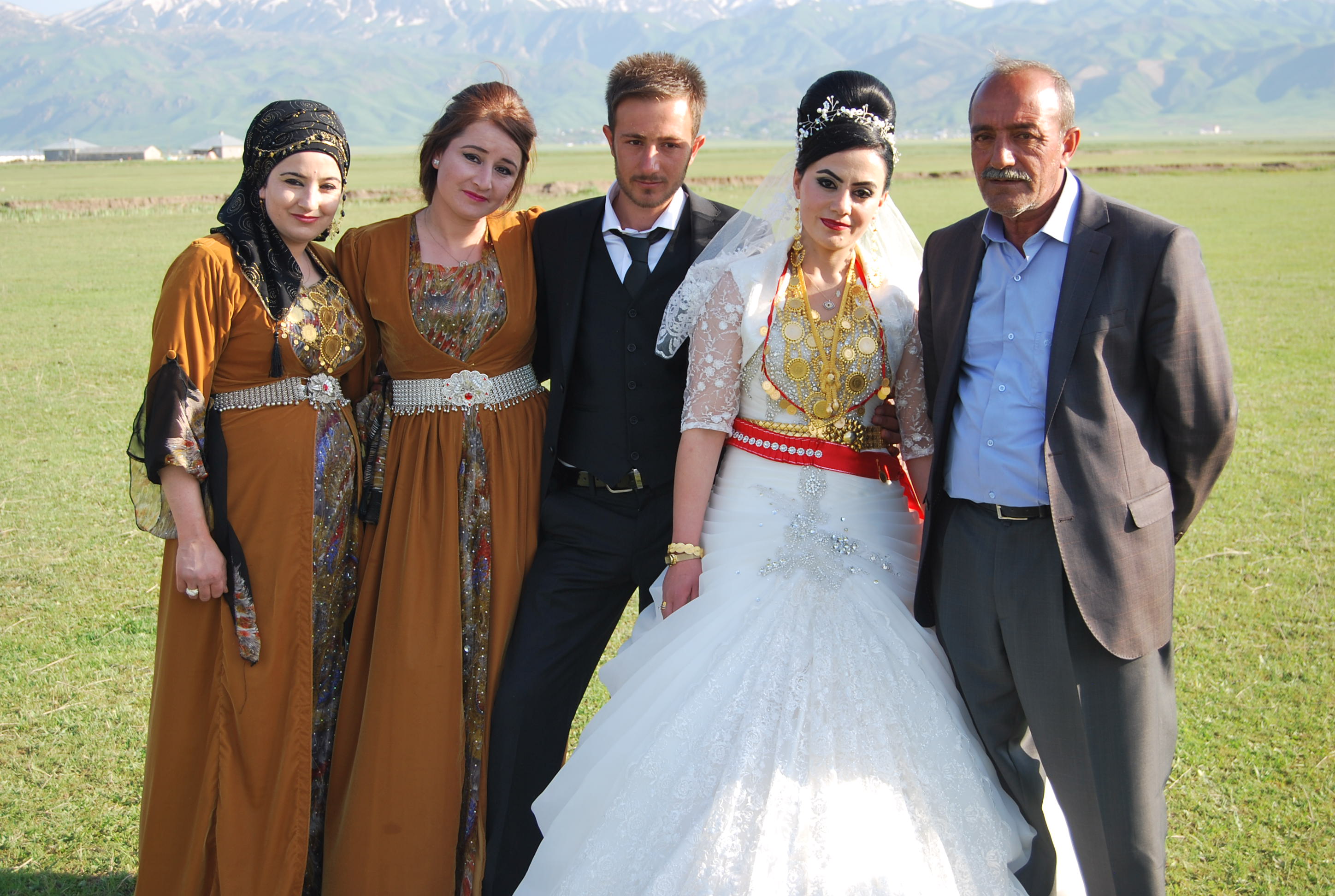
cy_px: 448
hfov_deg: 37.8
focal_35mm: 52
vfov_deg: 25.9
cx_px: 668
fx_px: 1951
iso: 100
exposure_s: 1/125
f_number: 5.6
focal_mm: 35
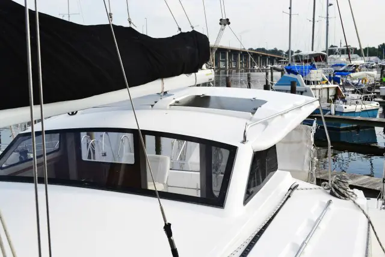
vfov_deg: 31.9
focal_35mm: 42
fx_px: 449
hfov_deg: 46.4
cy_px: 128
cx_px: 192
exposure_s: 1/200
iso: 100
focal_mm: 28
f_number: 7.1
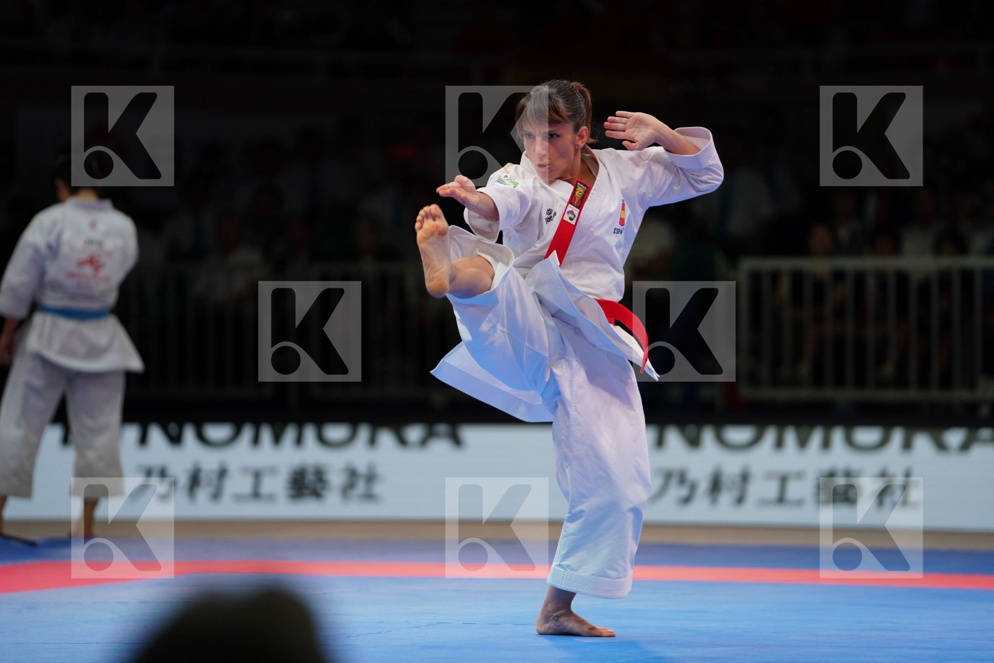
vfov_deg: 6.9
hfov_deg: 10.3
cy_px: 332
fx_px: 5522
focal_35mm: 200
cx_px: 497
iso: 800
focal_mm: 200
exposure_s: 1/1000
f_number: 2.8
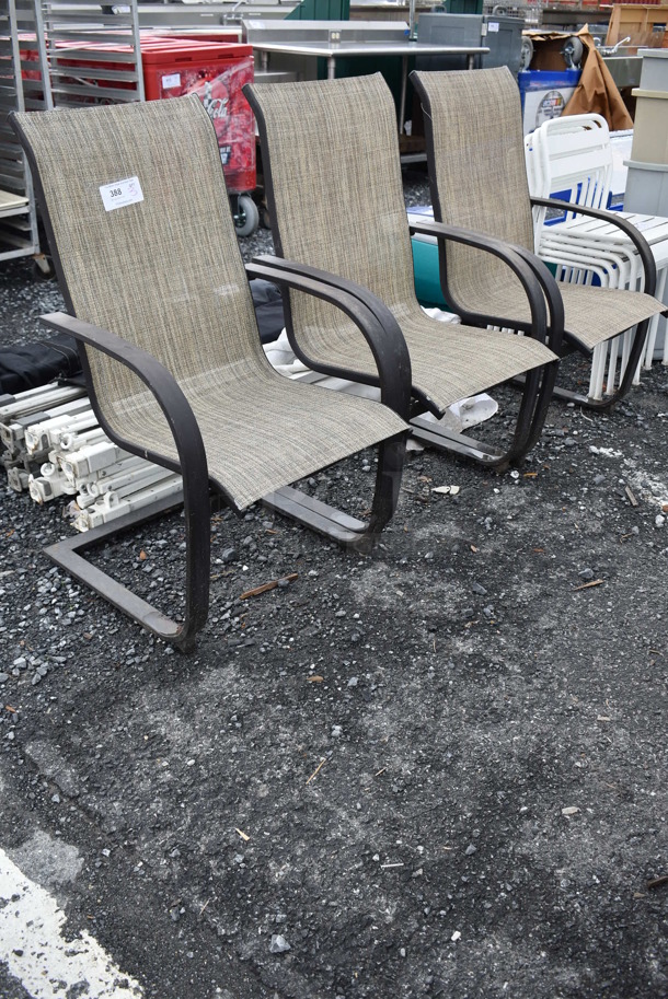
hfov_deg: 38.4
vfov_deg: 55.1
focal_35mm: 34
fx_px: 959
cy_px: 500
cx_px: 334
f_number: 5.6
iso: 200
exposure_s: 1/250
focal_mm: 23
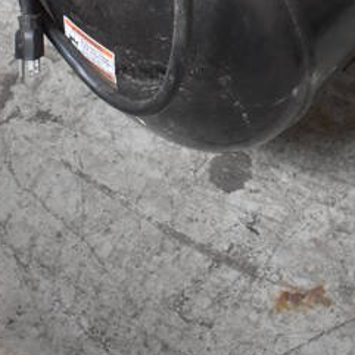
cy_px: -238
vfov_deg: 17.2
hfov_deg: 19.6
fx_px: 1009
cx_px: 312
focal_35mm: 87
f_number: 3.5
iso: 4000
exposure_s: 1/125
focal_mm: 18
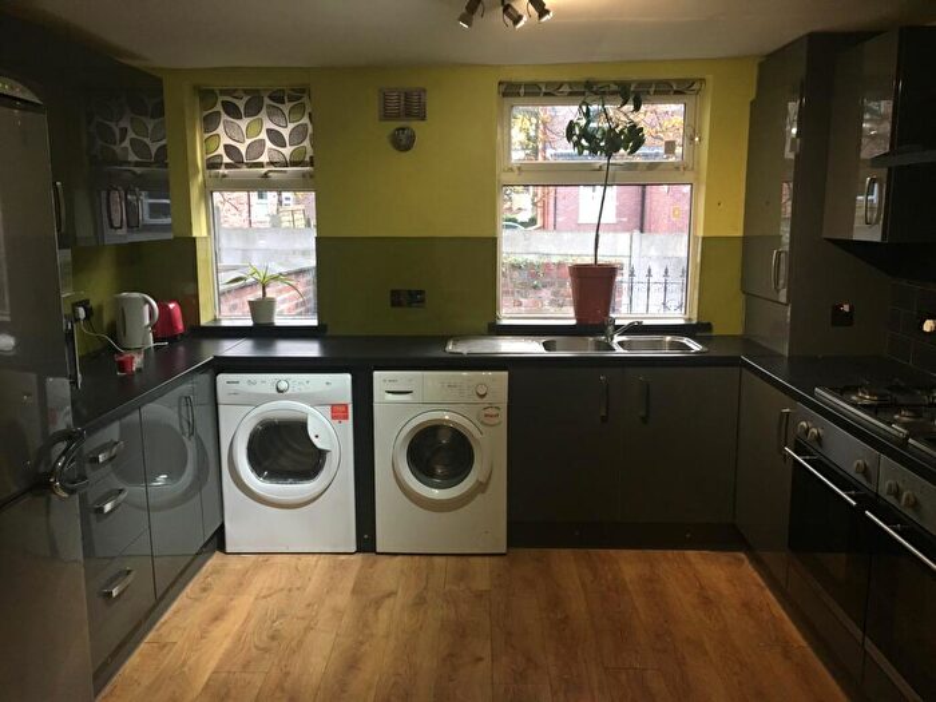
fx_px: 784
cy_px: 351
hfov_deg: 61.7
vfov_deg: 48.2
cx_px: 468
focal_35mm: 29
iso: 160
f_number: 2.2
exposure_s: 1/33
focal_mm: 4.15
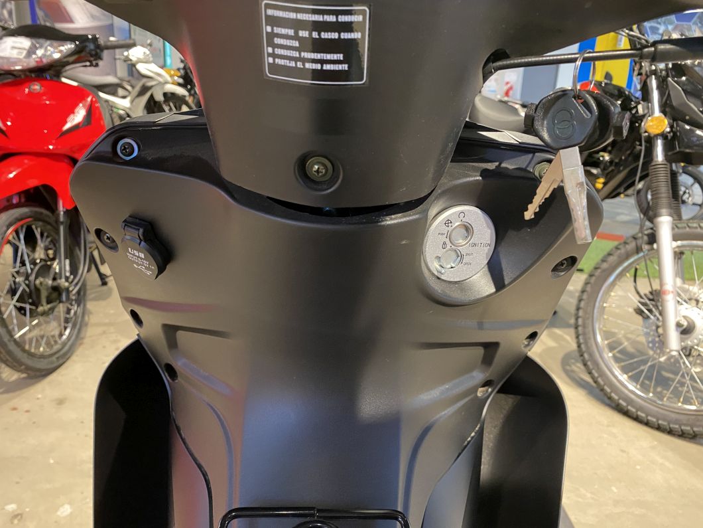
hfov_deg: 67.3
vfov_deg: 53.1
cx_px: 352
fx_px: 528
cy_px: 264
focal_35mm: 26
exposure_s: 1/50
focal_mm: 4.25
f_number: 1.8
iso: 400
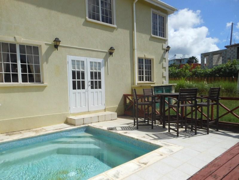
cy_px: 90
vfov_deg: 54.9
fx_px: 173
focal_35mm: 25
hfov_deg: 69.4
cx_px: 120
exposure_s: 1/200
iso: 80
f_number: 10.2
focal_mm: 4.5
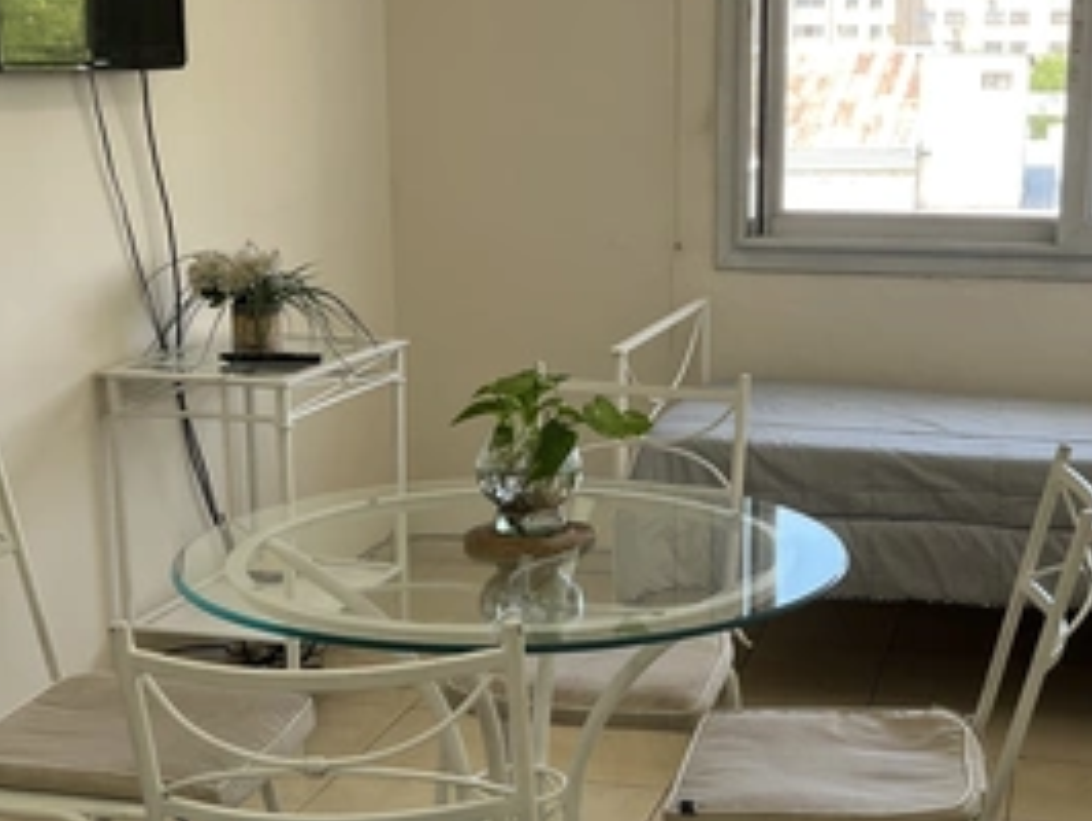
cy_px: 484
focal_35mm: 43
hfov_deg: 43.4
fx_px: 1358
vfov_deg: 33.6
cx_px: 702
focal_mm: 5.1
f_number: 1.6
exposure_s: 1/164
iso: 64
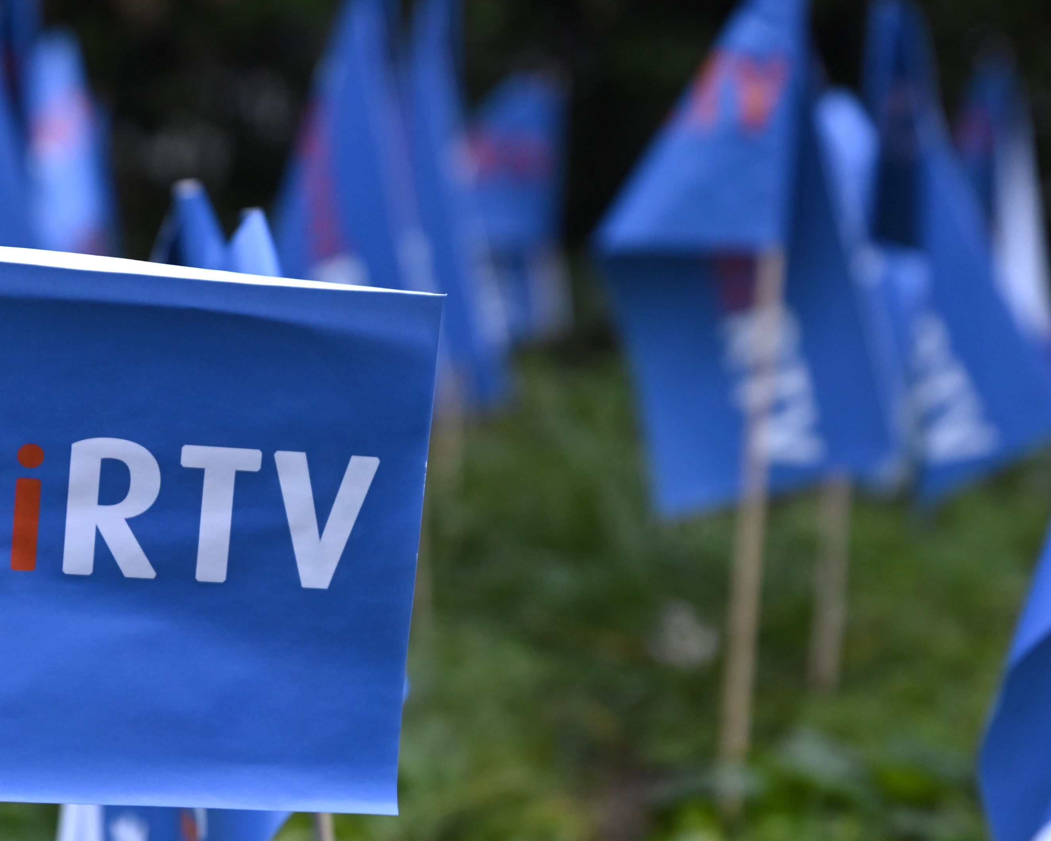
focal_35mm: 149
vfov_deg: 10.3
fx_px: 4635
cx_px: 21
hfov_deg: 12.8
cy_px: 703
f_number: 3.5
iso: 1250
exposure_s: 1/50
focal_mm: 70
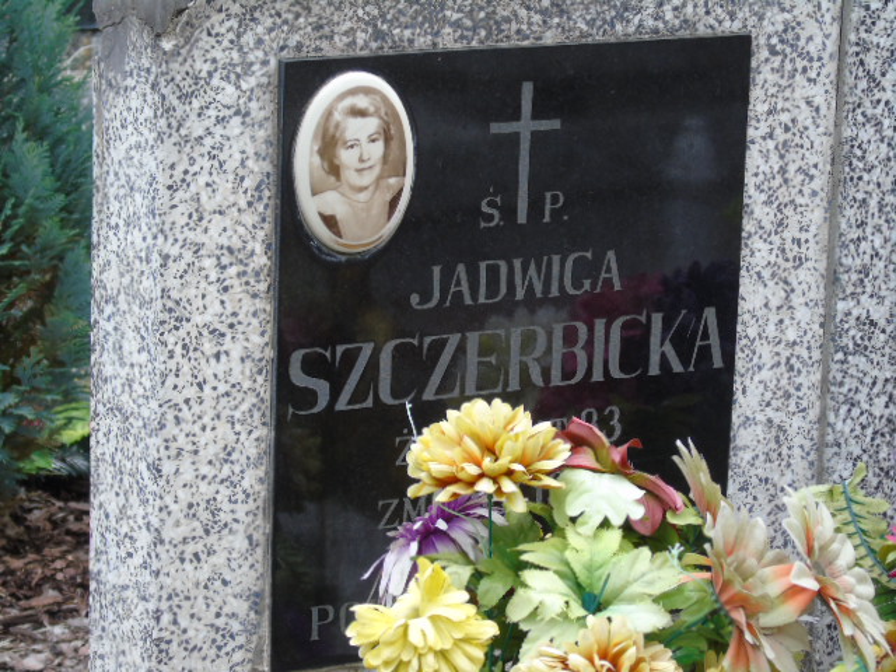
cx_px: 448
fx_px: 3676
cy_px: 336
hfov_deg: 13.9
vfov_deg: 10.4
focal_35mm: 142
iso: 200
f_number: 4.7
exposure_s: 1/125
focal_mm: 25
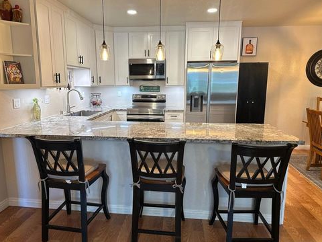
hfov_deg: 69.4
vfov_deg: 54.9
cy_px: 121
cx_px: 156
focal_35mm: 25
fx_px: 233
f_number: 1.78
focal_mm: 6.86
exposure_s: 1/60
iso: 160
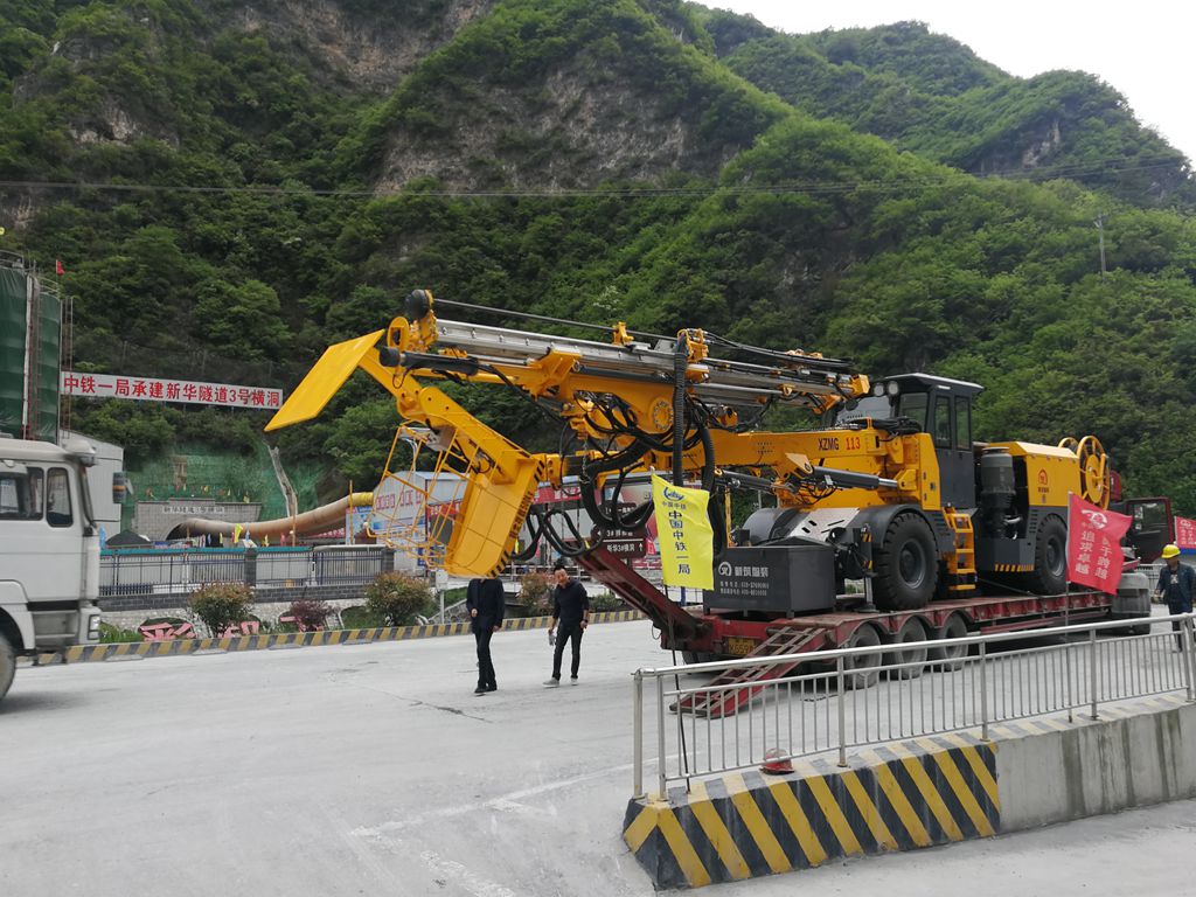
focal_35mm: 27
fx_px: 933
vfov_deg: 51.4
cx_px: 598
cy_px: 448
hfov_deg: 65.3
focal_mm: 3.95
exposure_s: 1/199
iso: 50
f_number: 2.2
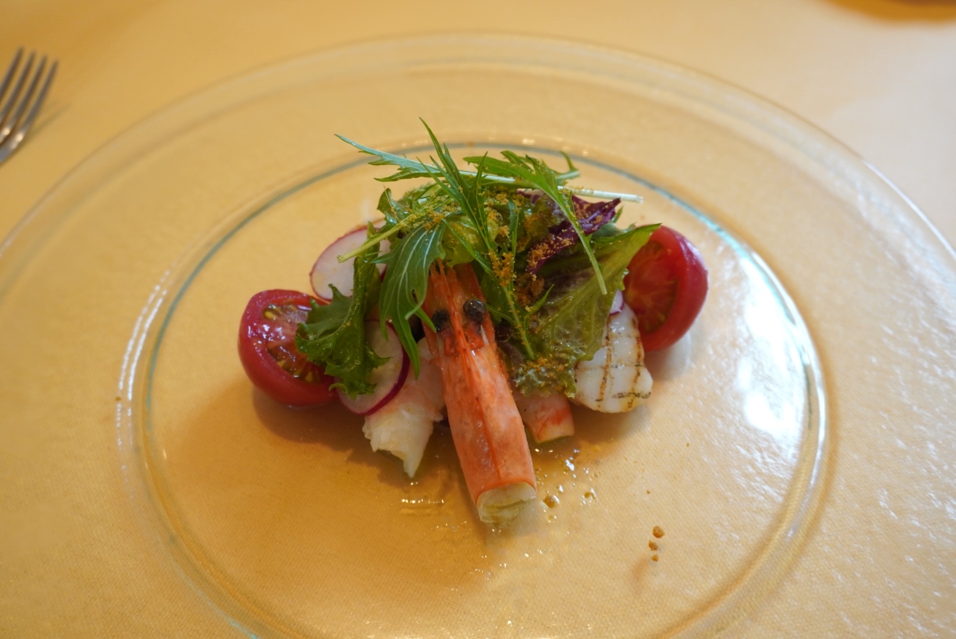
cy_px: 320
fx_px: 997
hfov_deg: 51.3
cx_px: 478
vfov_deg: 35.5
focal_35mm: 38
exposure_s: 1/60
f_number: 4.5
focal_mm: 25
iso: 500
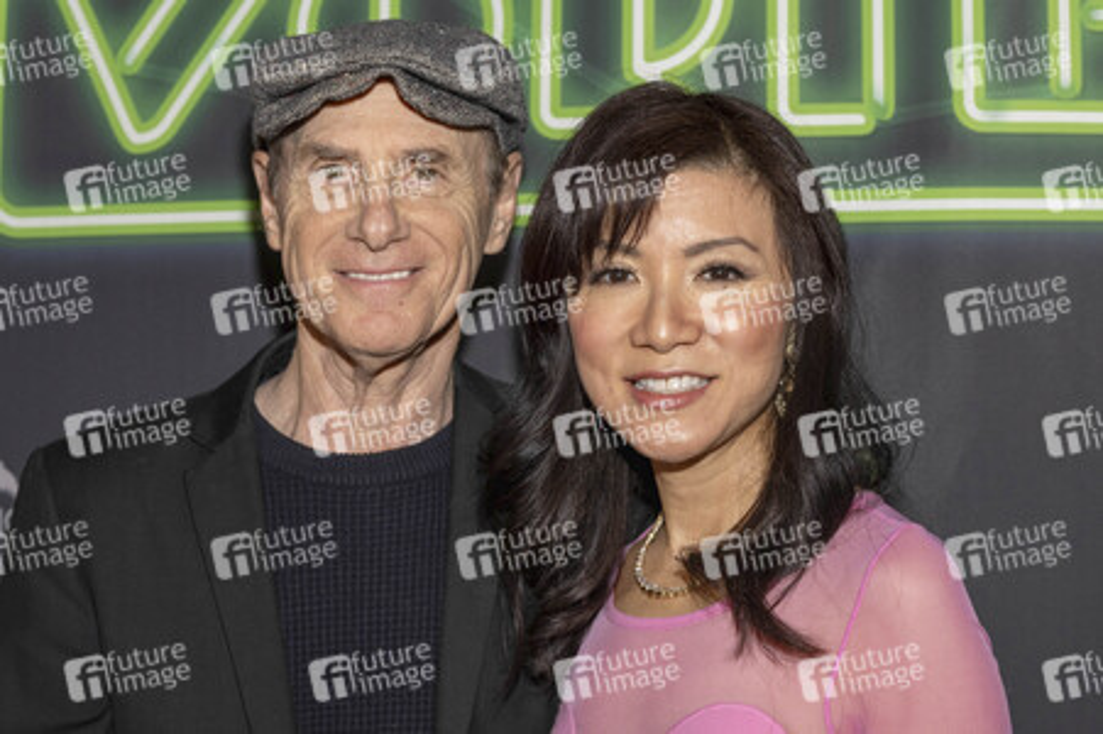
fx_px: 1929
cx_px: 552
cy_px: 367
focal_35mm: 63
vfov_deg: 21.5
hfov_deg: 31.9
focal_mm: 63
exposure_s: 1/200
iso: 800
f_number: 5.6
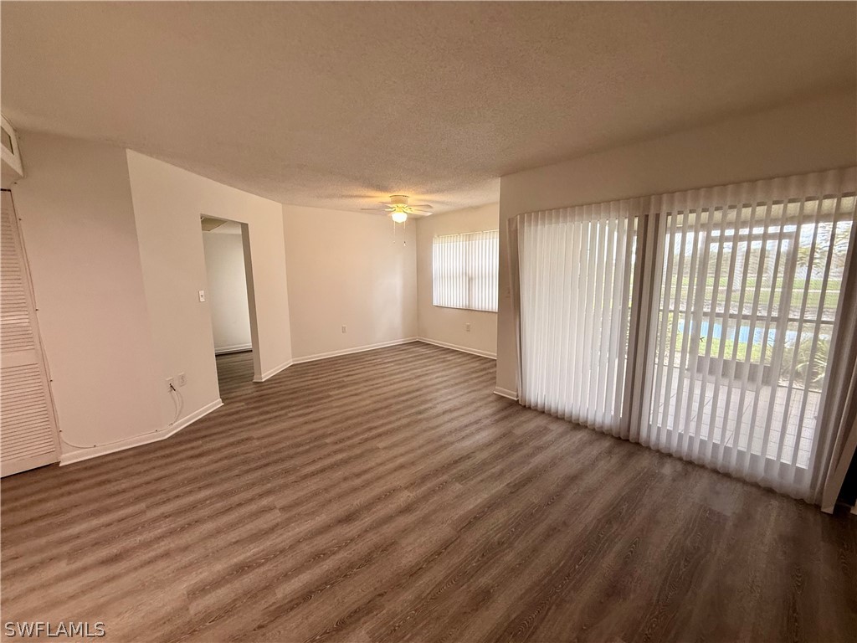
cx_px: 428
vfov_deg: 85.7
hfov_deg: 102.1
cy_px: 322
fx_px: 347
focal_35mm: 14
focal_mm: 2.22
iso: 160
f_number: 2.2
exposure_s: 1/60
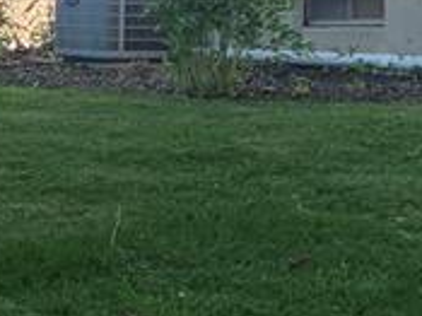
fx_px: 1852
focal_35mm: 152
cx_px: -461
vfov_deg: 9.7
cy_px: 48
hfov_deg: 11.5
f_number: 1.8
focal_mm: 4.25
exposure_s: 1/529
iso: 25
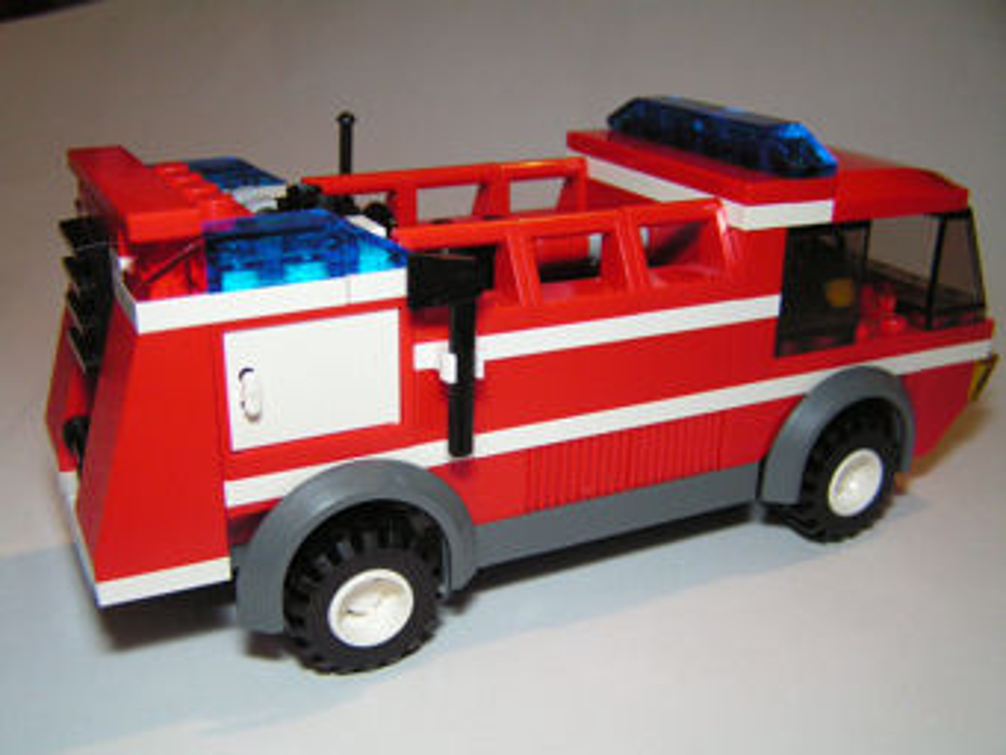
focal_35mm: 38
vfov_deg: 37.7
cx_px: 503
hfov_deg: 49.0
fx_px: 1105
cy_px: 378
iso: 200
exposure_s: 1/40
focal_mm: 6.3
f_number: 2.8
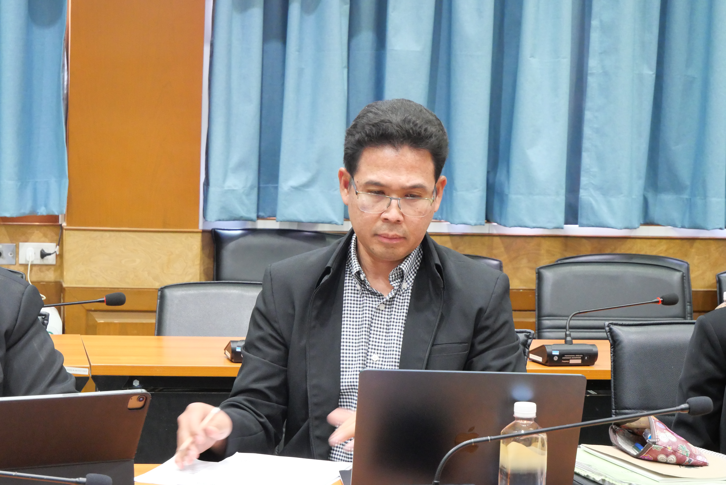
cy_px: 242
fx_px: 1756
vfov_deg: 15.7
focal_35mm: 87
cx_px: 363
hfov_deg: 23.4
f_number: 5.5
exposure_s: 1/25
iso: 3200
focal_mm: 42
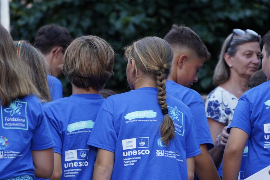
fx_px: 787
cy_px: 90
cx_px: 135
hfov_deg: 19.5
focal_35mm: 105
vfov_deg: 13.0
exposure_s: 1/160
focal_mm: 105
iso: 200
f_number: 4
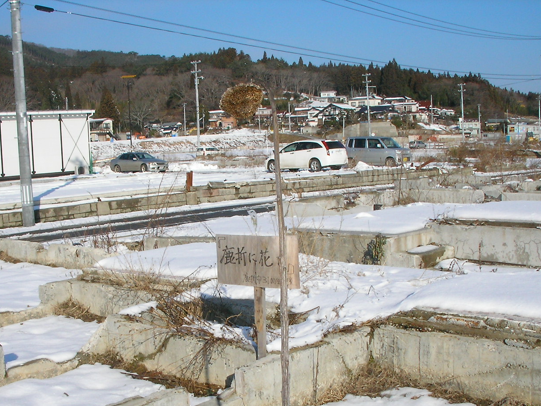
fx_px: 781
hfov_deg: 38.1
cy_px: 266
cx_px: 223
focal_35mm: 50
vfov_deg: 28.9
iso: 71
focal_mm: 6.3
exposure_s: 1/550
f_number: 5.6
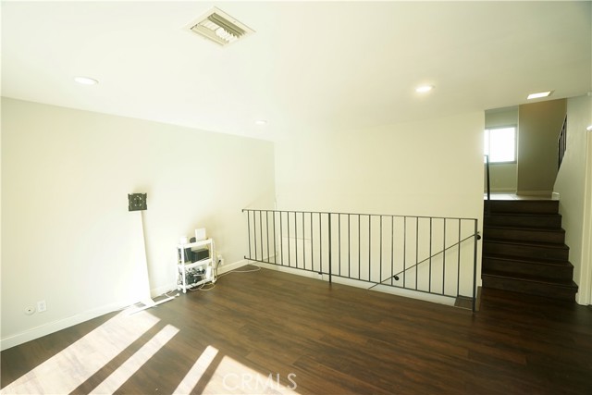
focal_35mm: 16
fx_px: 263
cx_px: 296
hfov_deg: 96.7
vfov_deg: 73.8
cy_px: 198
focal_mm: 16
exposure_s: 1/60
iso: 500
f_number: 4
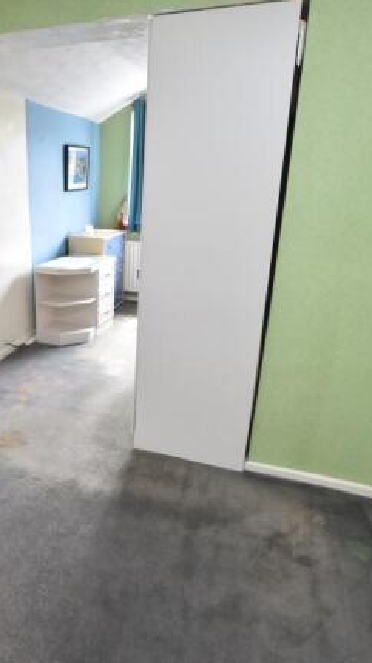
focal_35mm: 24
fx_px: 421
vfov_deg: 76.3
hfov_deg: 46.1
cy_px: 328
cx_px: 96
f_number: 3.5
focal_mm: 10
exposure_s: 1/15
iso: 125
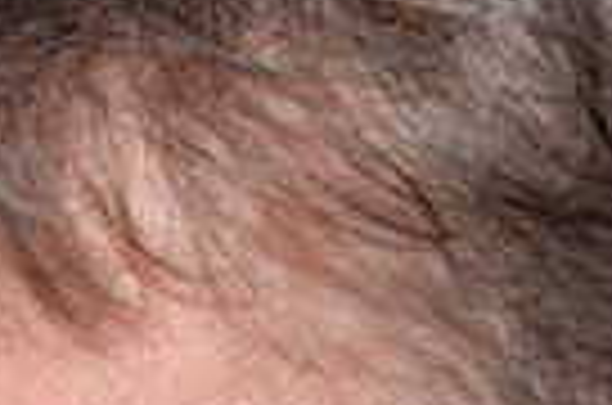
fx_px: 23116
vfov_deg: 1.0
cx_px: -252
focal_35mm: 1363
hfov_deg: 1.5
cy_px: 868
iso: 250
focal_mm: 155
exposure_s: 1/1250
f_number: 5.6
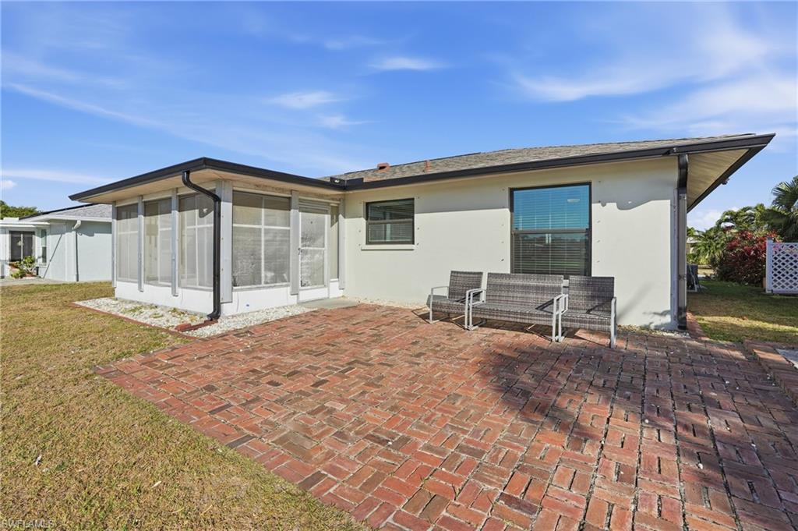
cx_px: 399
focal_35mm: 16
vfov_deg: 73.7
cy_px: 266
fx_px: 354
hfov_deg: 96.8
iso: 200
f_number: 9
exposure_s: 1/2500
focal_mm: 16
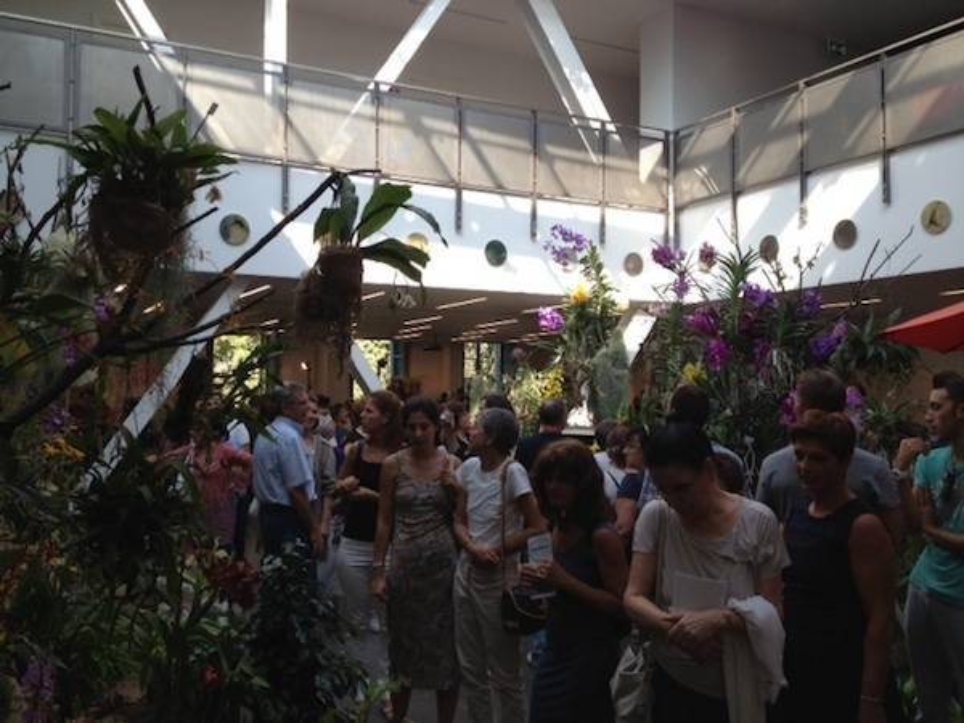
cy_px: 362
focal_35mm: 35
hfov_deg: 52.6
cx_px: 482
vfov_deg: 40.7
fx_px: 975
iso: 64
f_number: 2.4
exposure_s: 1/216
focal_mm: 4.28
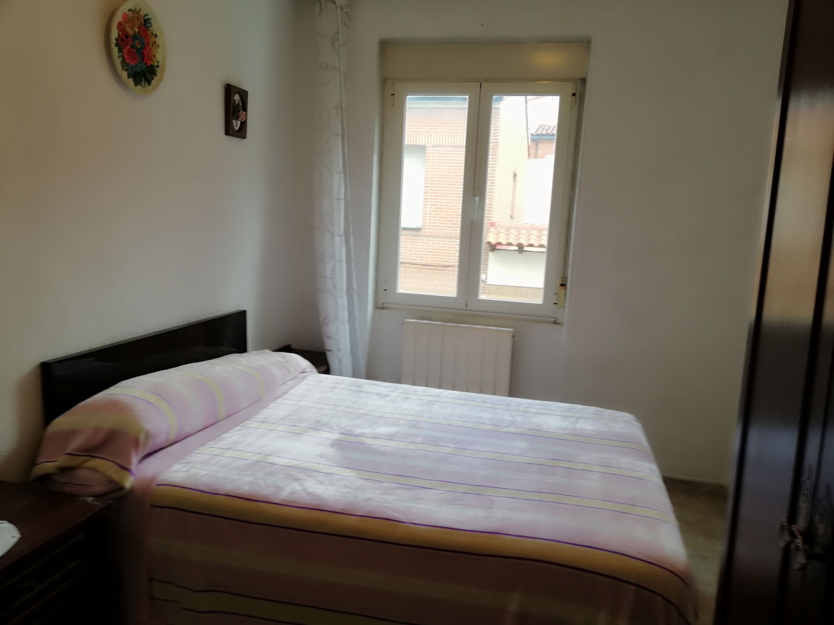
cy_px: 312
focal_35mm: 27
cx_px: 417
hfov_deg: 65.3
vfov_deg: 51.4
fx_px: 651
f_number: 2.2
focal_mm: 3.81
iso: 80
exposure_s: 1/50
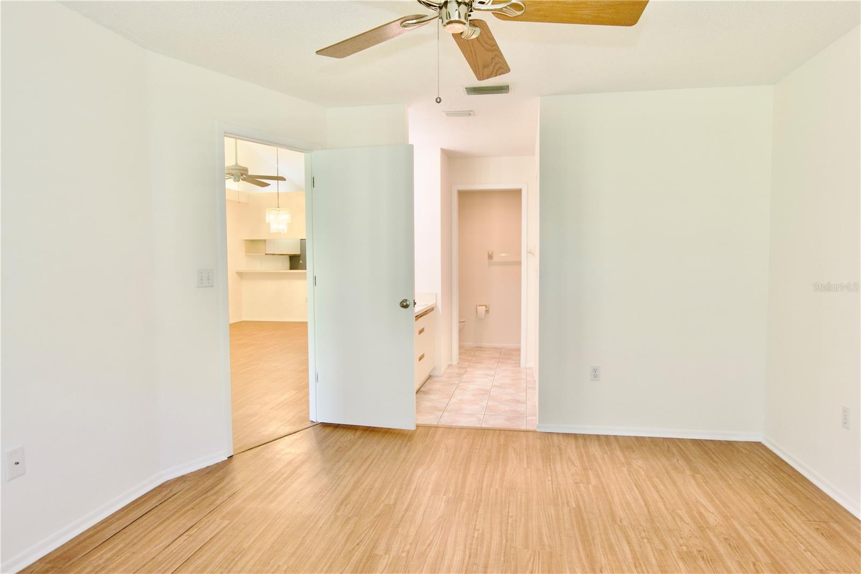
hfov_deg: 81.2
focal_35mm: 21
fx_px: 502
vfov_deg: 59.5
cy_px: 287
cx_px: 430
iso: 360
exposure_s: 1/60
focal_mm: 14
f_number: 4
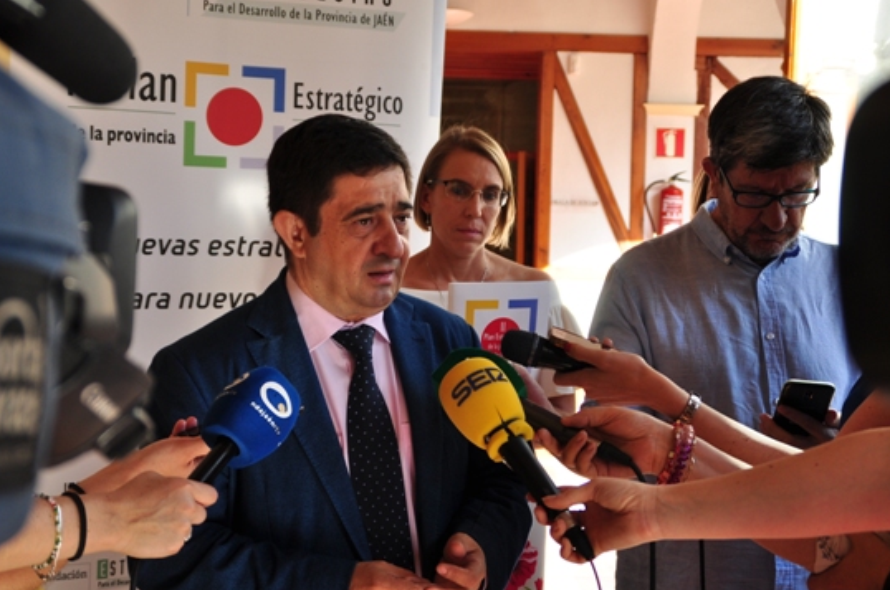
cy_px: 245
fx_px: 1234
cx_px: 372
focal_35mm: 50
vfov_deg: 26.9
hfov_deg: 39.5
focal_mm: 28
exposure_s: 1/100
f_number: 4
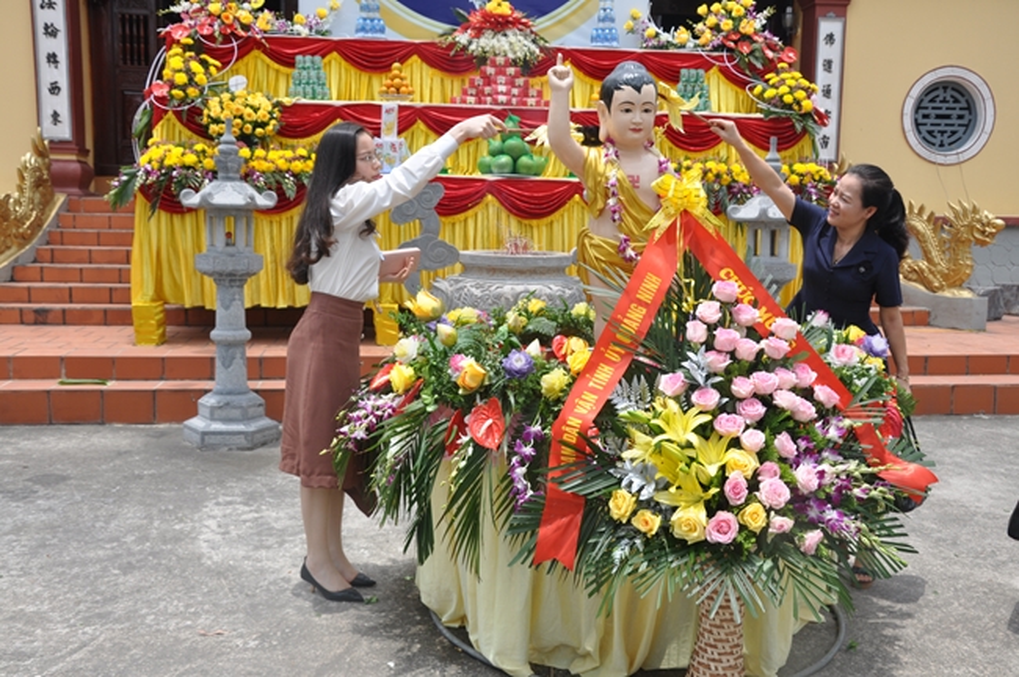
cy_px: 338
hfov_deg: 53.2
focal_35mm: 36
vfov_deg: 36.8
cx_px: 510
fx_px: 1018
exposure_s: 1/320
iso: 200
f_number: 9
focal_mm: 24
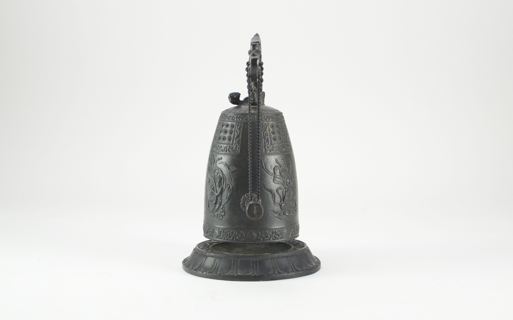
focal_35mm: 54
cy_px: 160
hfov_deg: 37.8
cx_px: 256
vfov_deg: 24.2
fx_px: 748
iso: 800
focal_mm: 35
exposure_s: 1/100
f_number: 4.5
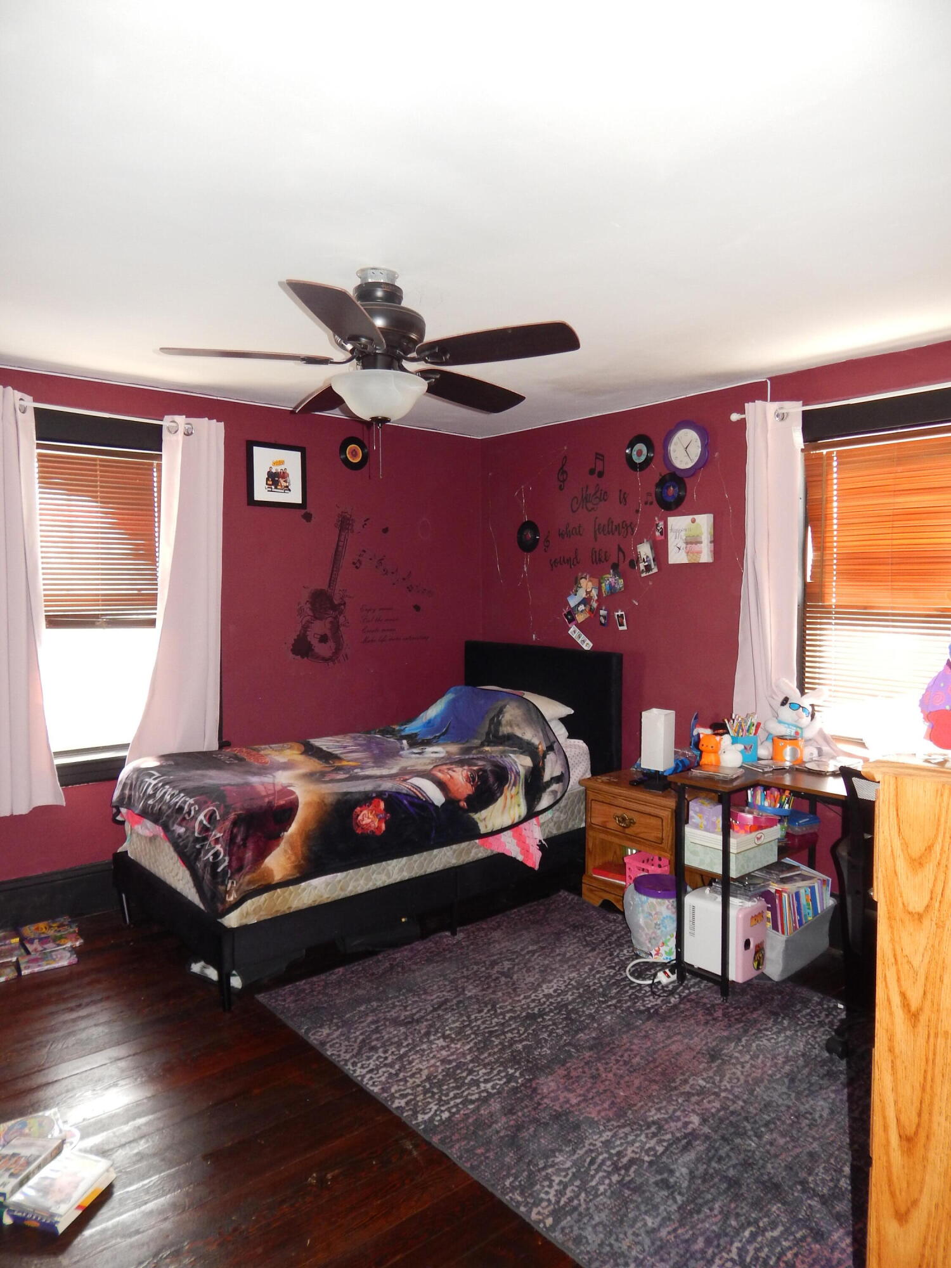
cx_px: 476
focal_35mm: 23
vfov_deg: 73.9
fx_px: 843
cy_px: 634
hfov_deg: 58.9
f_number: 3
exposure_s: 1/30
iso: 200
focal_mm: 4
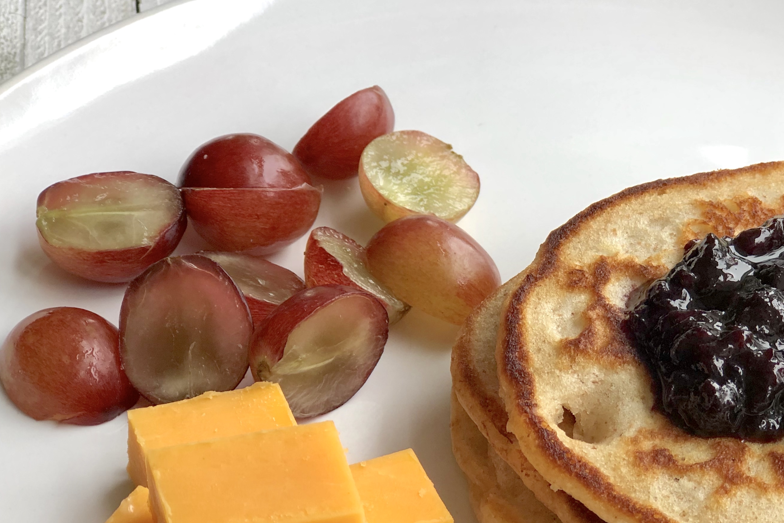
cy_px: 397
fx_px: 1982
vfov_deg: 15.0
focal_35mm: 91
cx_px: 536
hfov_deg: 22.3
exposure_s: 1/120
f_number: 2.8
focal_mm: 6.6
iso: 40
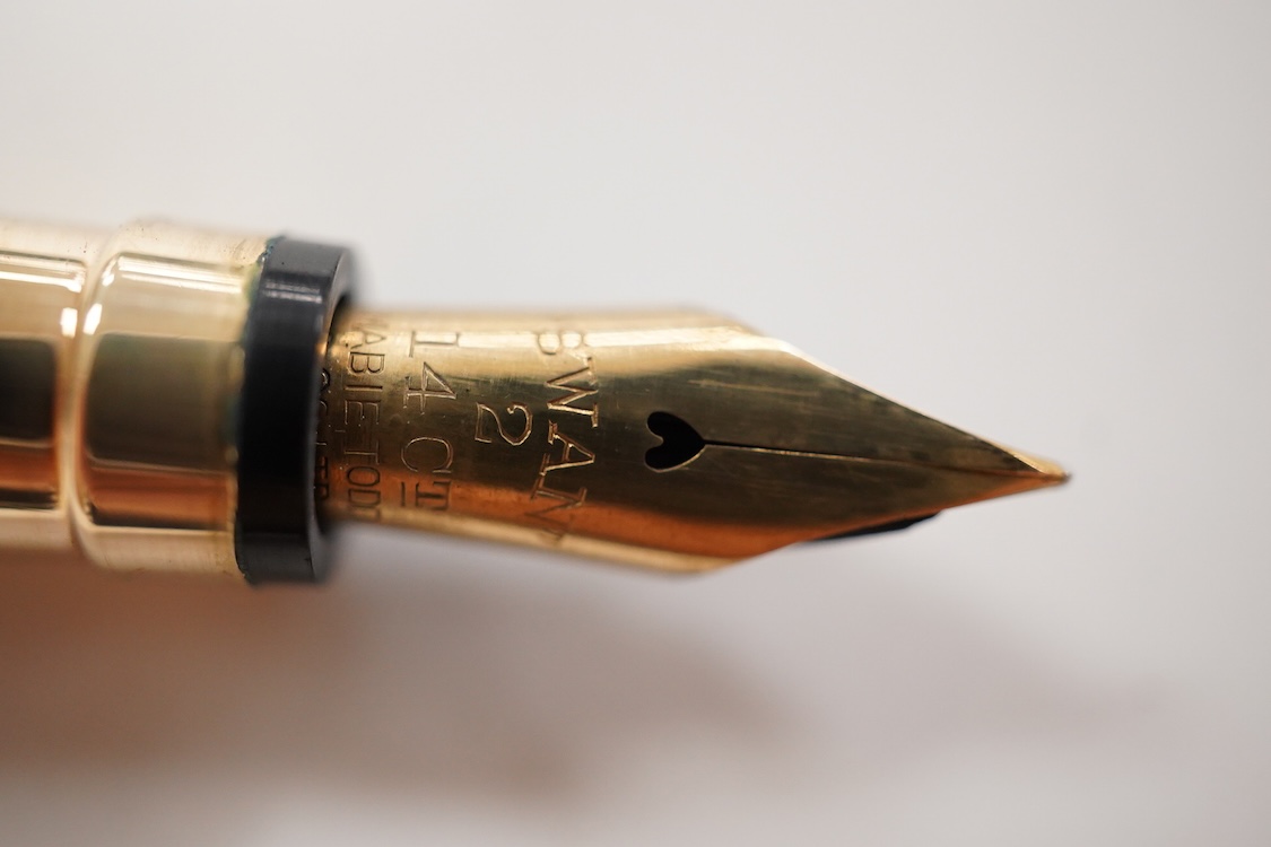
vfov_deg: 29.9
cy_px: 424
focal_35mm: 45
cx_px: 636
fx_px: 1589
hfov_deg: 43.6
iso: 2500
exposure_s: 1/200
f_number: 6.3
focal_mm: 30
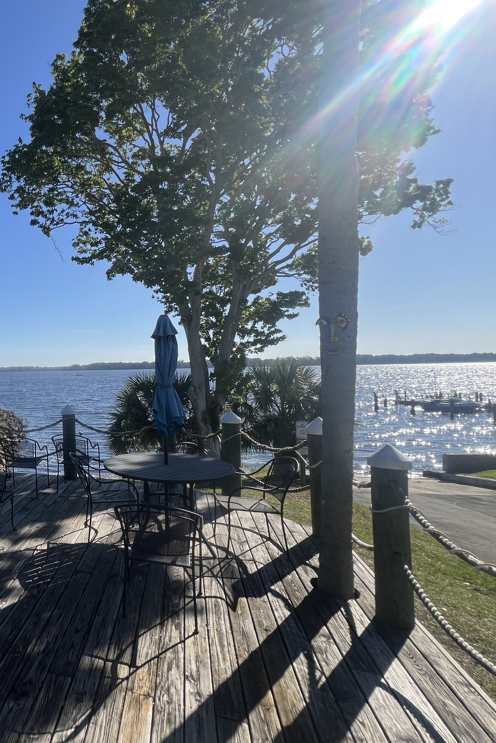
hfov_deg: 52.6
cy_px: 368
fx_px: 393
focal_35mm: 19
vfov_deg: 86.9
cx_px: 11
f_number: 1.8
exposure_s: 1/1845
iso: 32
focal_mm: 1.57
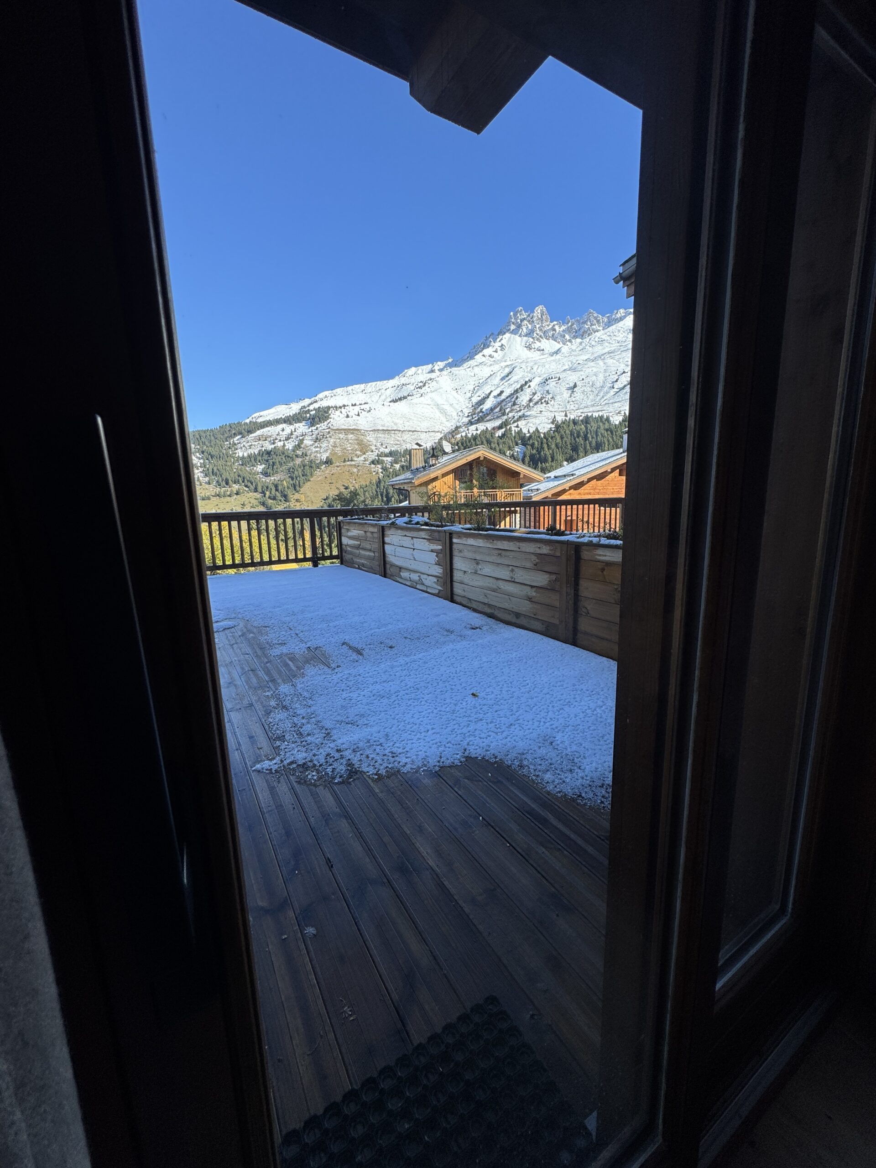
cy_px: 584
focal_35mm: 14
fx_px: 472
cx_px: 438
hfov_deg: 85.7
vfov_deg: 102.1
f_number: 2.2
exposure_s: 1/652
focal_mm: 2.22
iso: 40
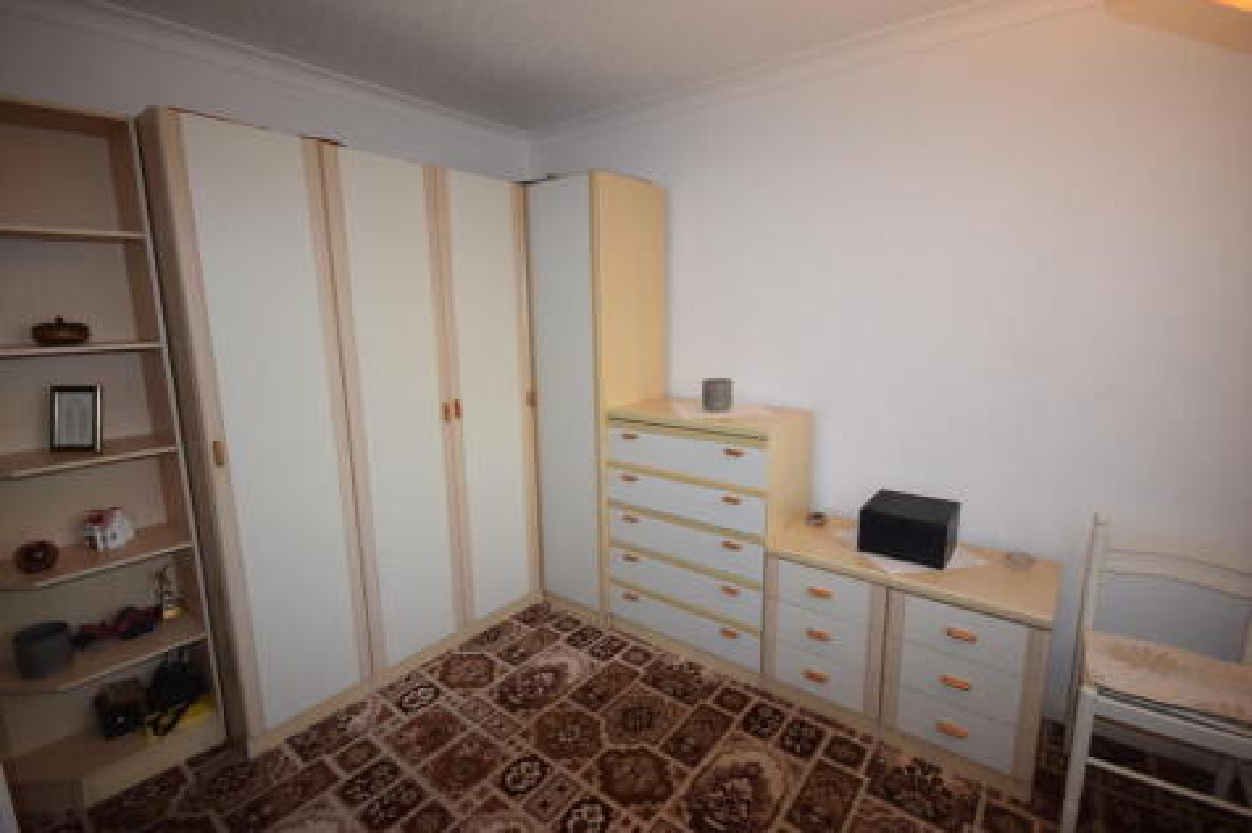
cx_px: 626
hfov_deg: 95.0
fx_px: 574
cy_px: 416
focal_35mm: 16
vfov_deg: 72.0
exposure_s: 1/80
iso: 800
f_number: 4.5
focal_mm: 11
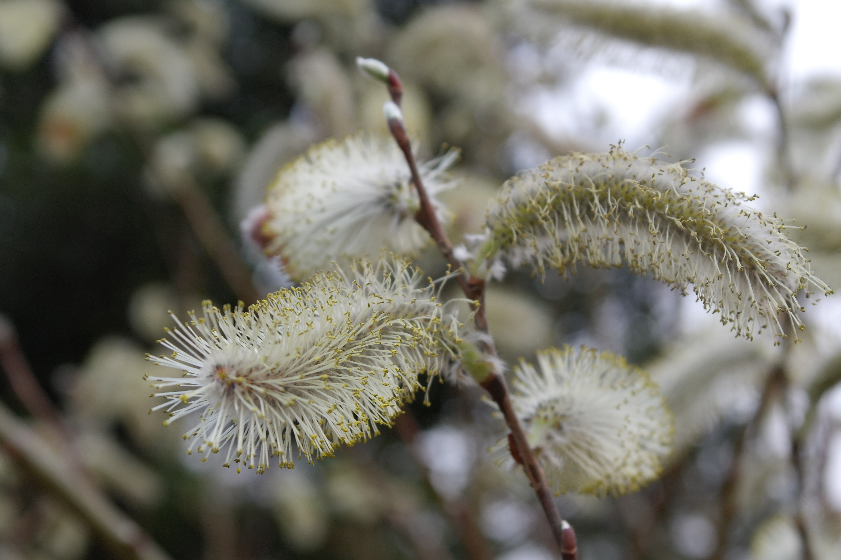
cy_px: 280
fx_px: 1798
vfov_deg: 17.7
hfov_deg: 26.3
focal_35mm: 77
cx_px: 420
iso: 200
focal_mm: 50
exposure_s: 1/125
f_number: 8
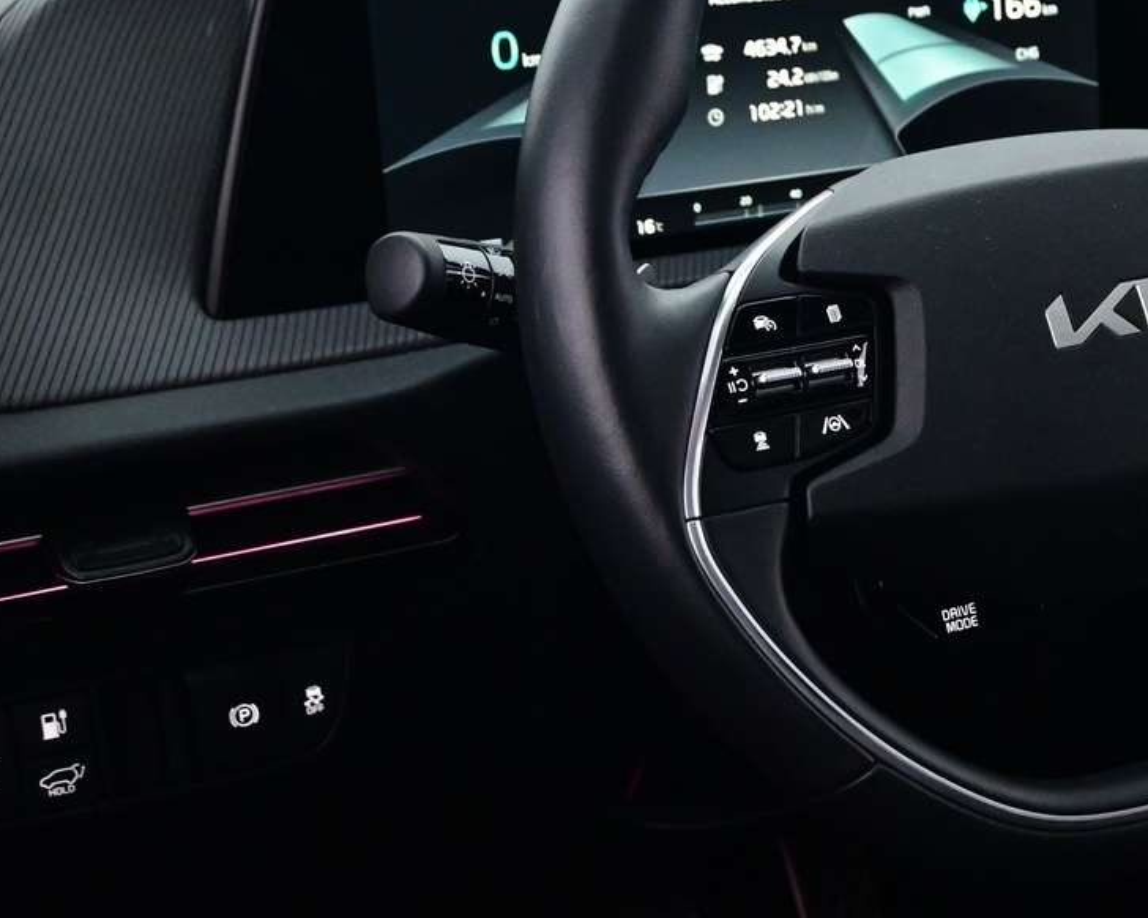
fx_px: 2447
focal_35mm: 72
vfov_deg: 21.2
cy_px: 308
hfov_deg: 25.2
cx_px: 1140
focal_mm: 23
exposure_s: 1/40
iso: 3600
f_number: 4.2
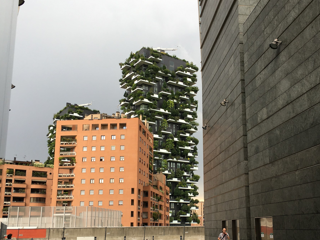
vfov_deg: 36.5
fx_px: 360
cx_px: 188
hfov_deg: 47.7
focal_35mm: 39
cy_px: 154
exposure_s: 1/105
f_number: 2.2
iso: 25
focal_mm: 4.15
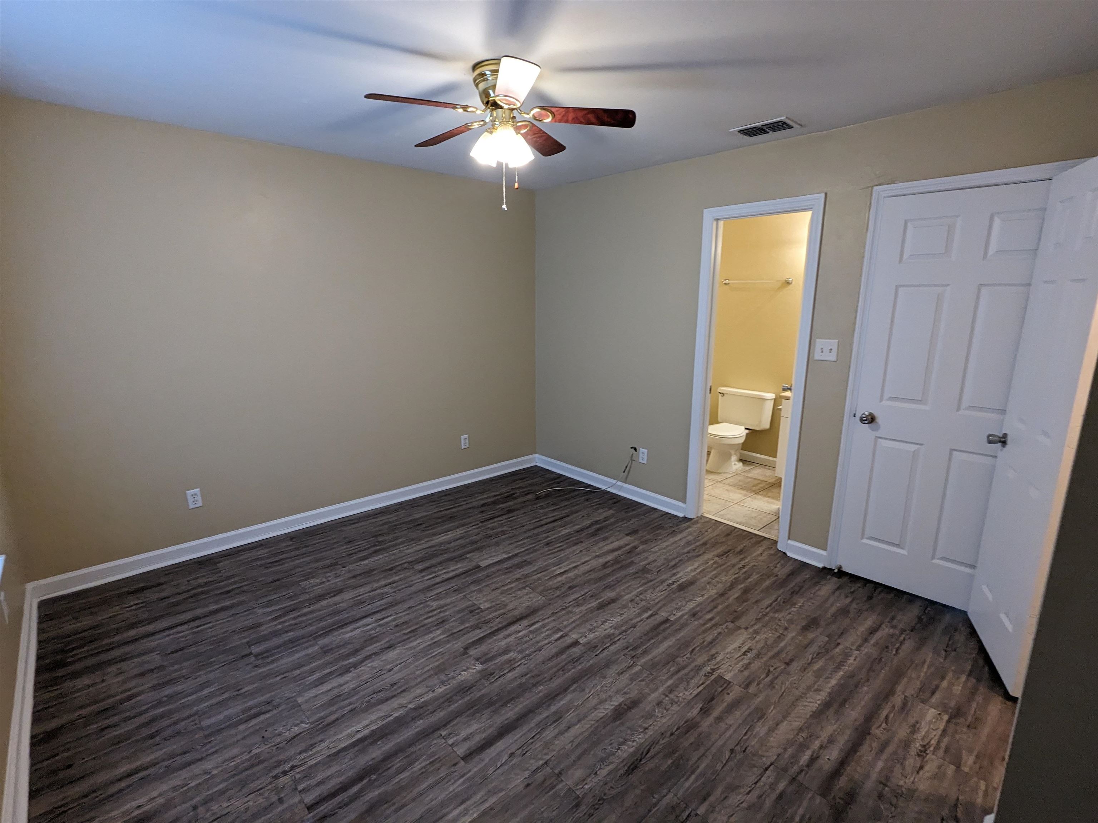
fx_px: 508
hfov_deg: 94.5
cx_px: 549
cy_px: 412
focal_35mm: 16
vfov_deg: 78.1
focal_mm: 2.35
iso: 291
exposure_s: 1/30
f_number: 2.2
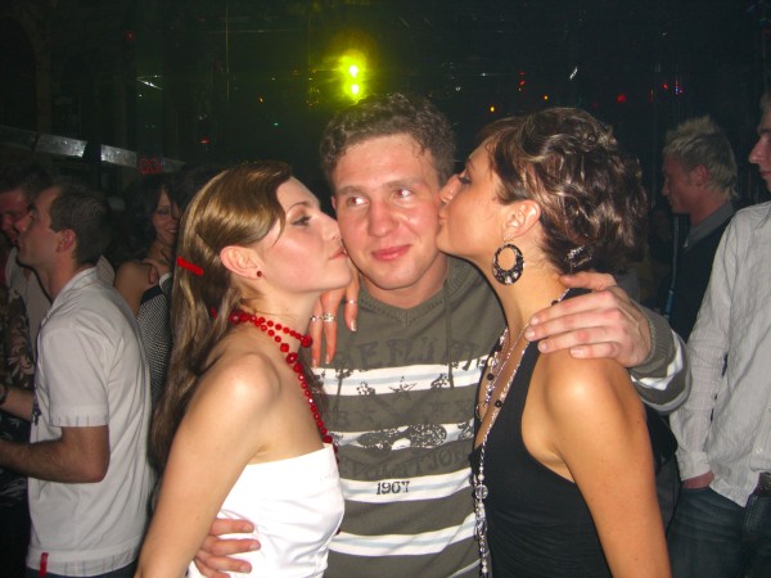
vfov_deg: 37.7
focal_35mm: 38
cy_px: 289
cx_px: 386
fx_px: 846
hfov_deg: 49.0
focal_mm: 7.9
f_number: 2.8
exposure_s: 1/60
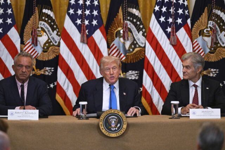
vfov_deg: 4.6
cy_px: 75
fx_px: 1875
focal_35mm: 300
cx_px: 112
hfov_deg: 6.9
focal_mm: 300
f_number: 2.8
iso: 5000
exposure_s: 1/320
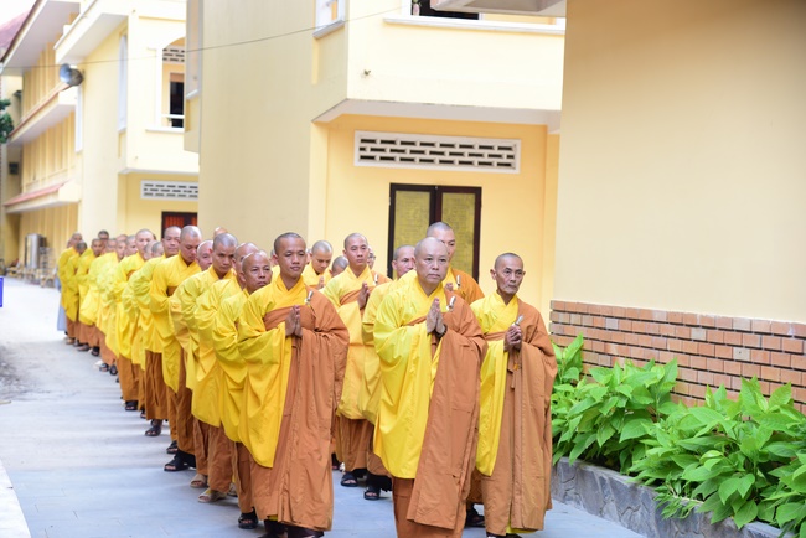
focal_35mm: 78
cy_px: 269
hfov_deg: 26.0
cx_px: 403
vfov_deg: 17.5
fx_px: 1747
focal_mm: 78
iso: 250
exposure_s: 1/80
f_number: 5
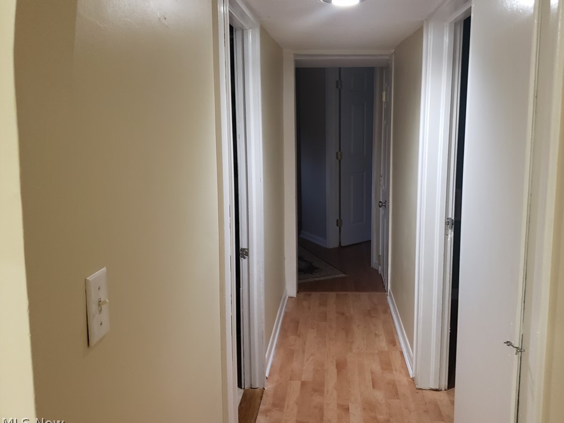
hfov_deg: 59.7
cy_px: 190
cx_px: 324
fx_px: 489
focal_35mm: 30
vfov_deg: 46.8
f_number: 1.5
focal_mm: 4.3
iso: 250
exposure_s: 1/17
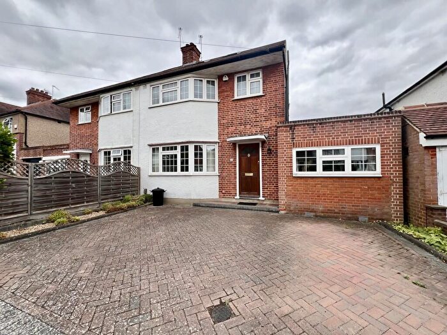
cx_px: 224
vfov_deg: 89.9
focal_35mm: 13
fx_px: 168
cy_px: 168
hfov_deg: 106.2
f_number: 1.8
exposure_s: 1/258
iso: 32
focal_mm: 1.57
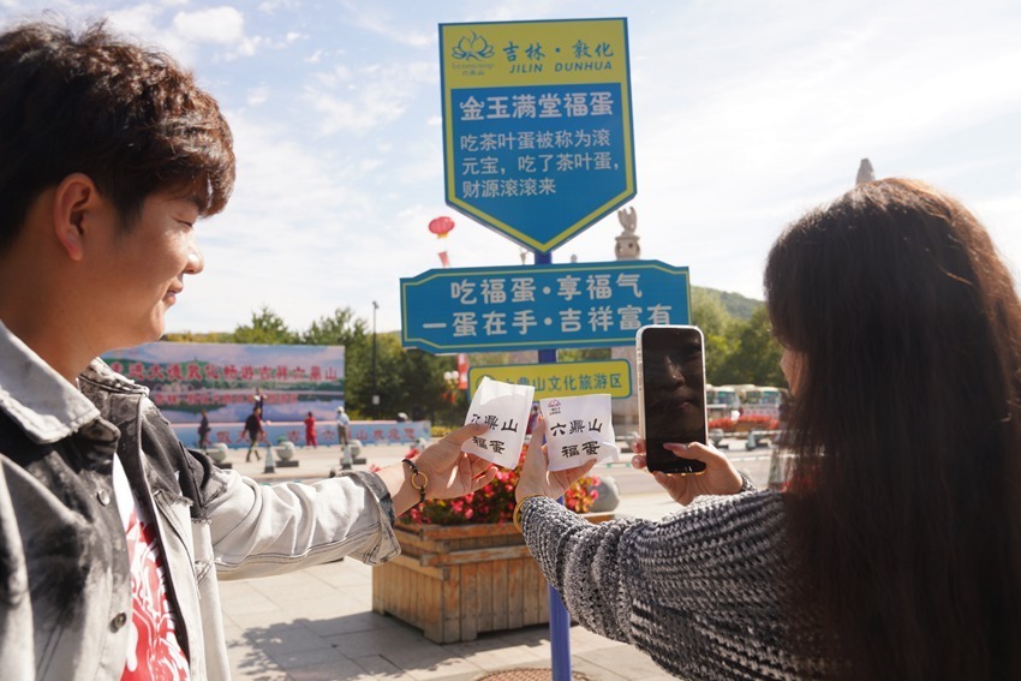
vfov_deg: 42.3
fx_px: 879
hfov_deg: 60.3
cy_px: 340
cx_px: 510
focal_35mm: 31
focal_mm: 31
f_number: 5.6
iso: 100
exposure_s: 1/320
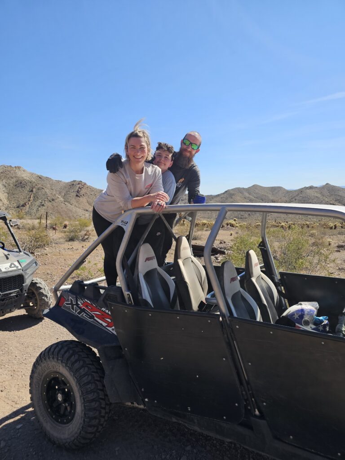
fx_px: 306
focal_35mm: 23
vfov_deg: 73.9
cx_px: 172
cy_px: 230
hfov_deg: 58.9
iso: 32
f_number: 1.7
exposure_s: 1/2000
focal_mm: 6.3
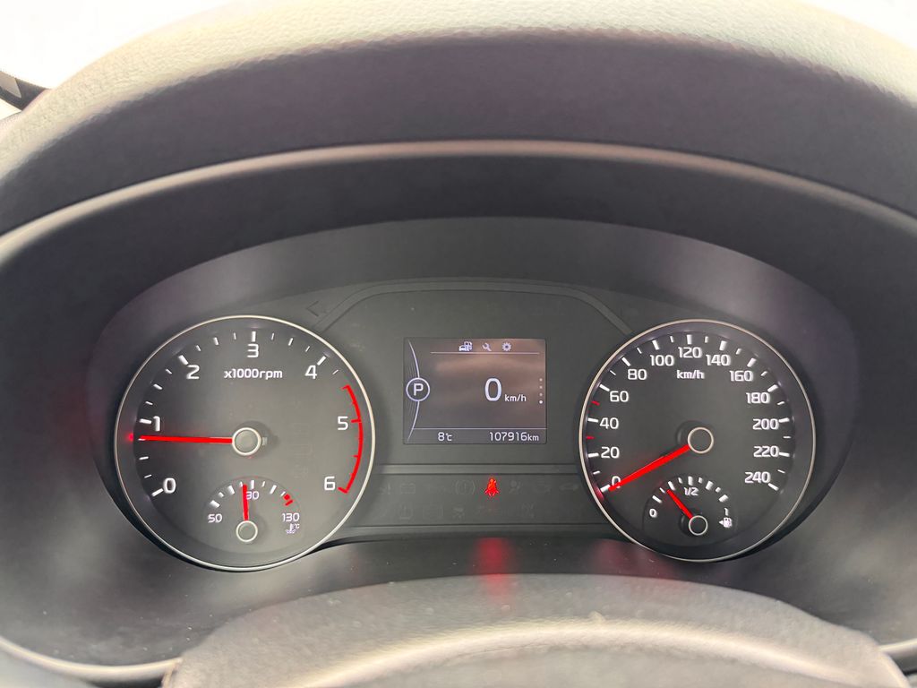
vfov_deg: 56.8
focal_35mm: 24
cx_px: 458
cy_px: 344
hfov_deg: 71.6
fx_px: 636
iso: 500
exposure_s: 1/60
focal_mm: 6.86
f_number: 1.78
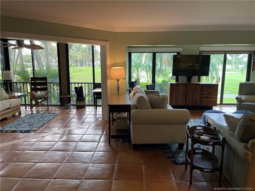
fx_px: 192
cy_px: 96
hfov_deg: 67.3
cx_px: 128
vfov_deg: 53.1
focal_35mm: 26
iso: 125
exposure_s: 1/120
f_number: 1.6
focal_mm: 5.1
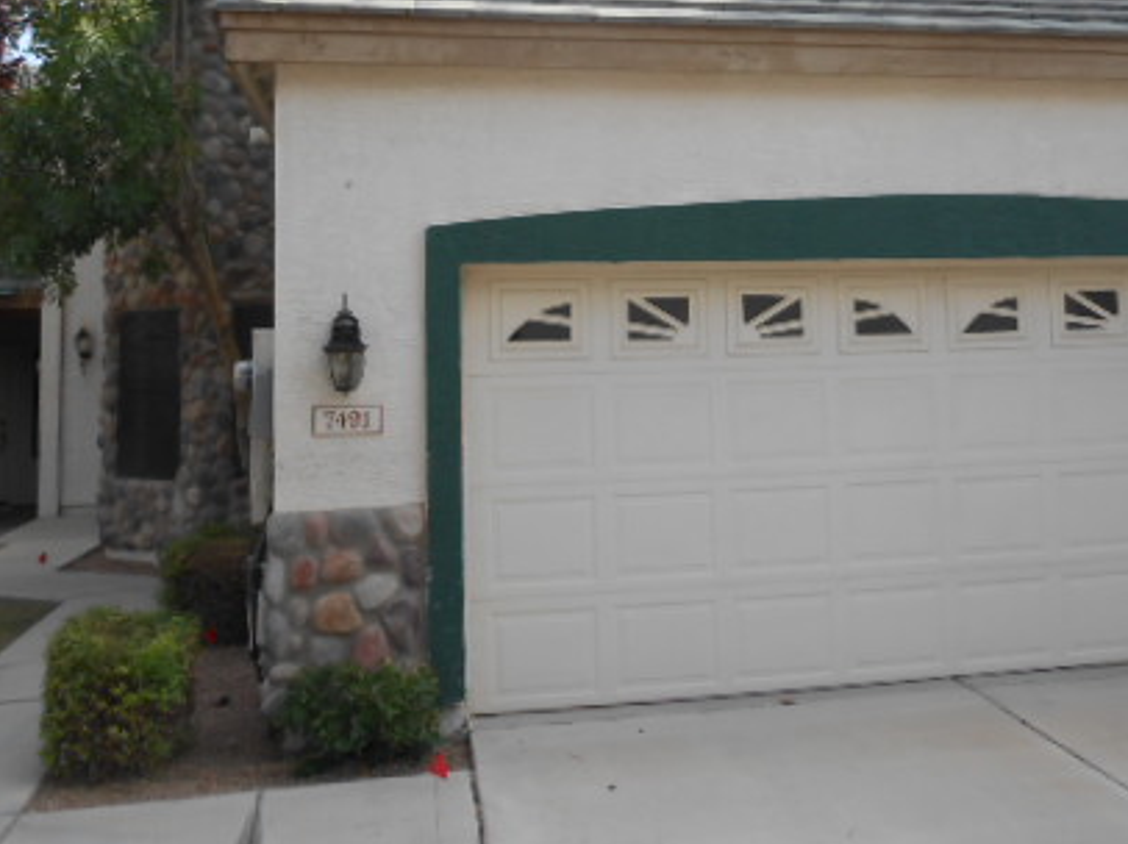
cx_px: 706
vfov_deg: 34.4
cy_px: 222
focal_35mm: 41
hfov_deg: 45.4
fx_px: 1335
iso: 80
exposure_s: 1/400
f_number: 3.5
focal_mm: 4.6
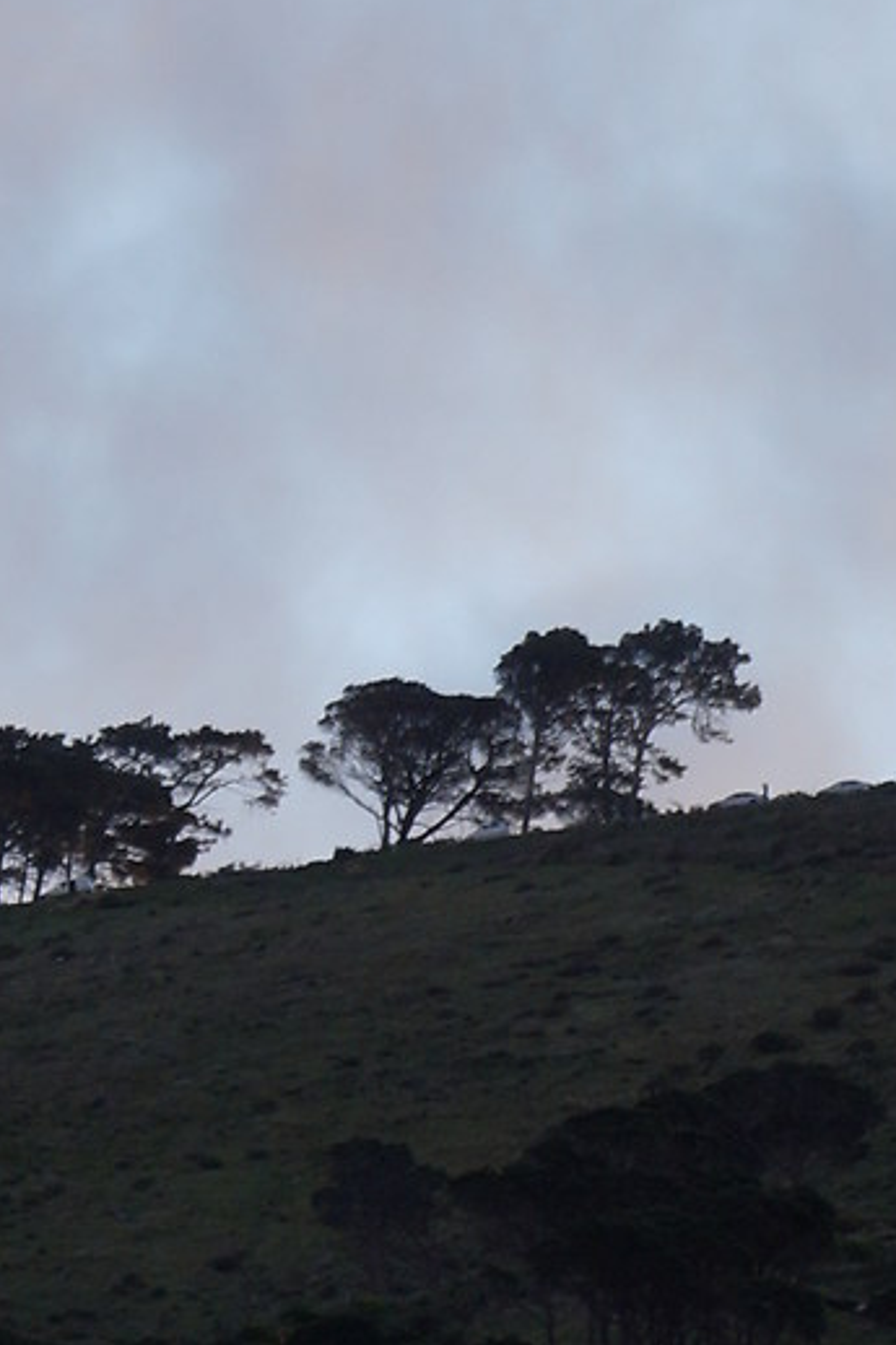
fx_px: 14282
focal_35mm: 382
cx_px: -762
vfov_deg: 5.4
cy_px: 582
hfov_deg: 3.6
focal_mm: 55
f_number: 5.6
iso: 100
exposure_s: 1/160
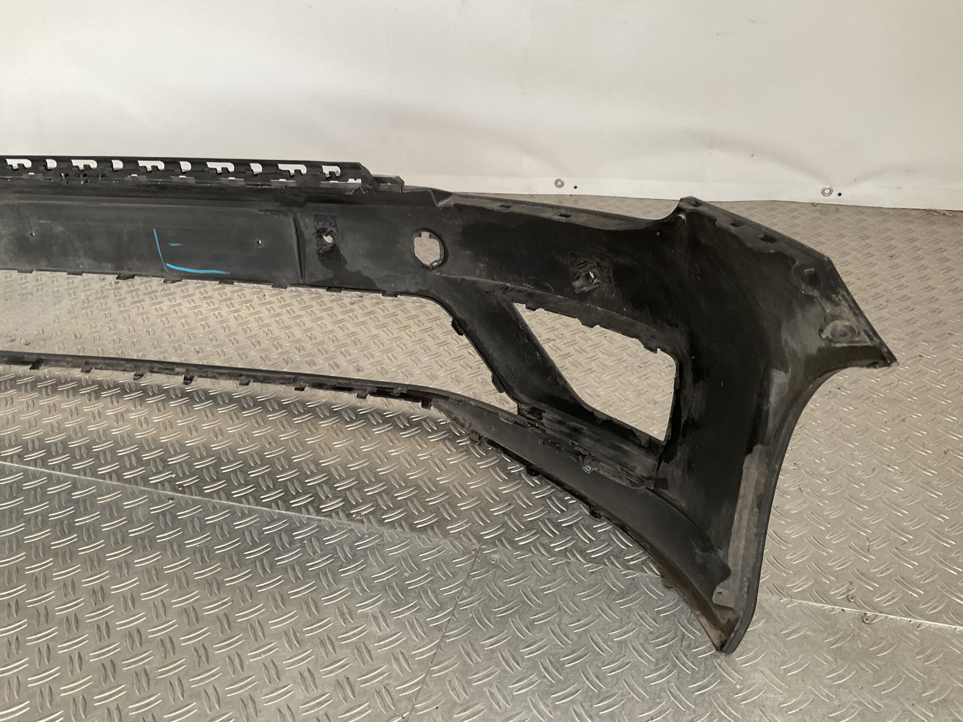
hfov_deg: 61.7
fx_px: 807
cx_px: 482
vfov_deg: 48.2
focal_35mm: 29
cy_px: 361
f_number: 1.8
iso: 100
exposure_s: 1/60
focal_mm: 3
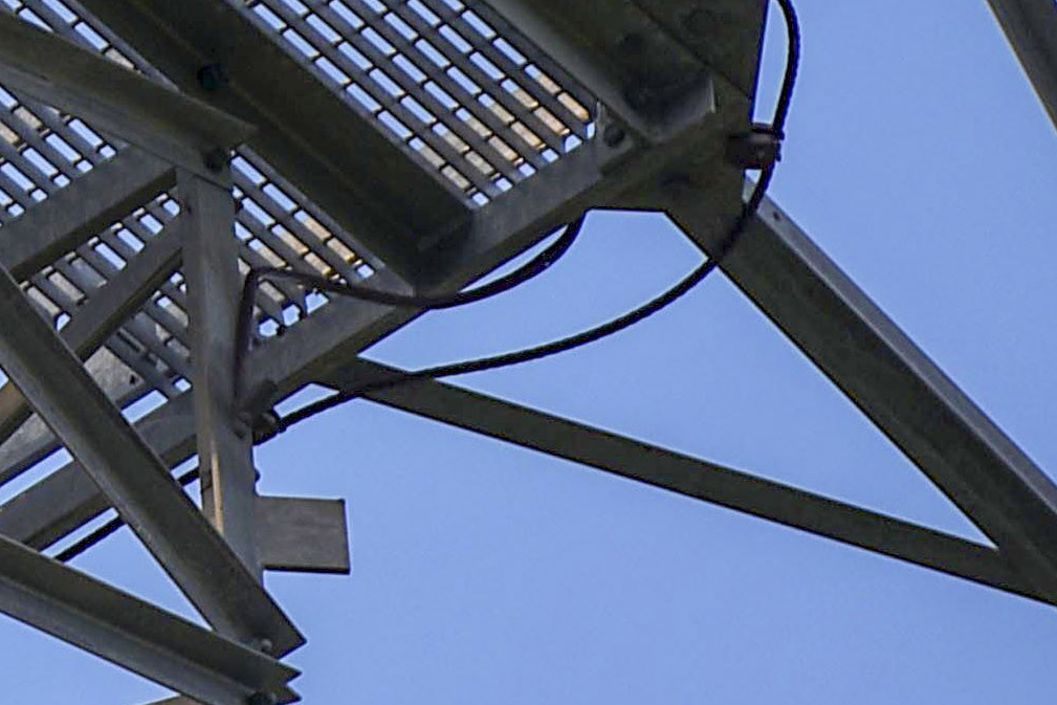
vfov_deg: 1.2
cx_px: -1037
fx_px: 35001
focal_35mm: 1192
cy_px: -675
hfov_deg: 1.7
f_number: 2.8
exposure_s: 1/1000
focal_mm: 200
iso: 100
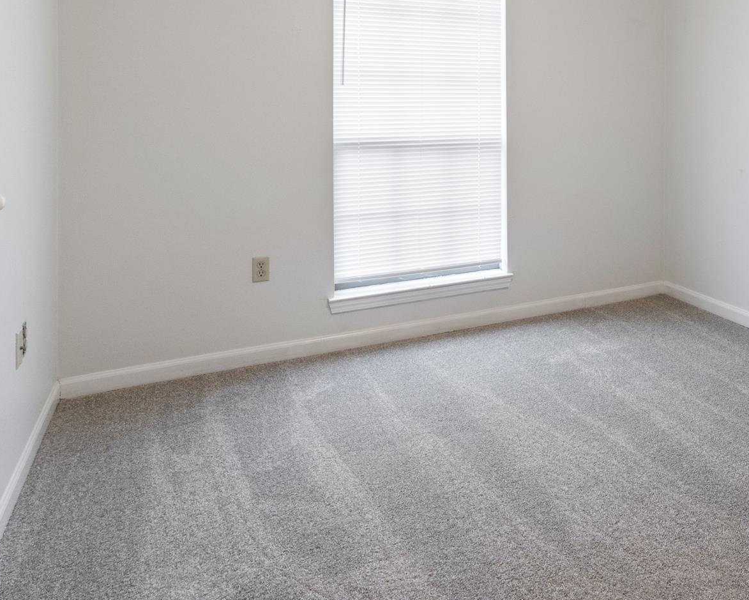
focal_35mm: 30
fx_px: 665
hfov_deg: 53.8
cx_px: 625
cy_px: 97
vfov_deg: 45.4
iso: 250
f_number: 9
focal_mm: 10
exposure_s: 1/5
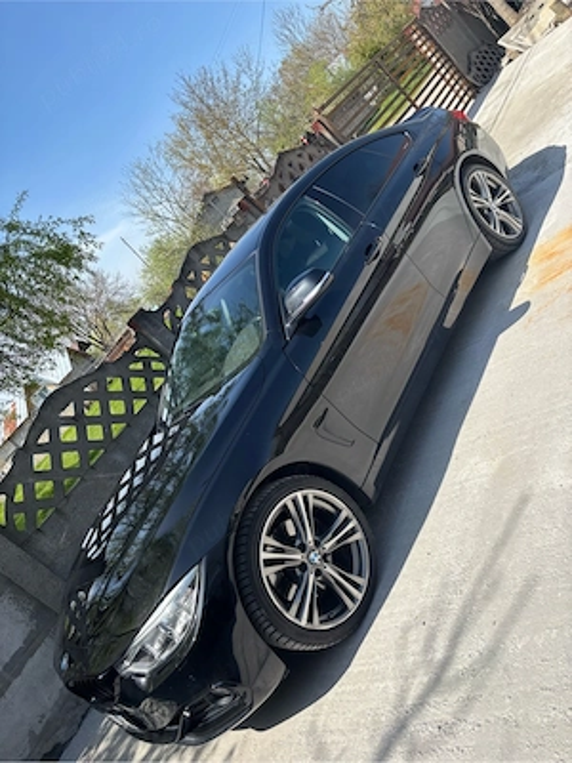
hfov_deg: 53.1
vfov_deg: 67.3
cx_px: 286
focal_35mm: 26
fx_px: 573
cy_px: 382
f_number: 1.6
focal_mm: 5.96
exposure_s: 1/1984
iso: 50
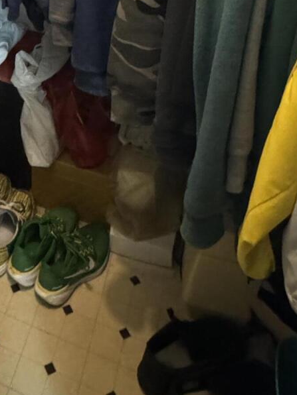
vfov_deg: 31.7
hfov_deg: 28.5
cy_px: -111
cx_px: -16
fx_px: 538
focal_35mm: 47
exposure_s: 1/30
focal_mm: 2.22
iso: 1250
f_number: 2.2
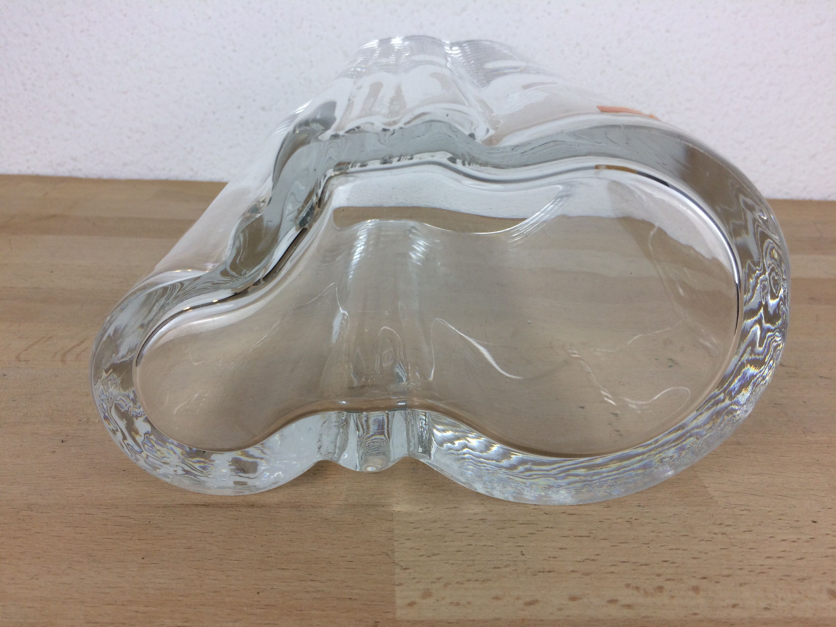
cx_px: 418
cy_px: 314
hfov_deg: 61.7
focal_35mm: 29
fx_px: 700
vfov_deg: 48.2
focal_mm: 4.15
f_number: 2.2
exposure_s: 1/100
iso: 40
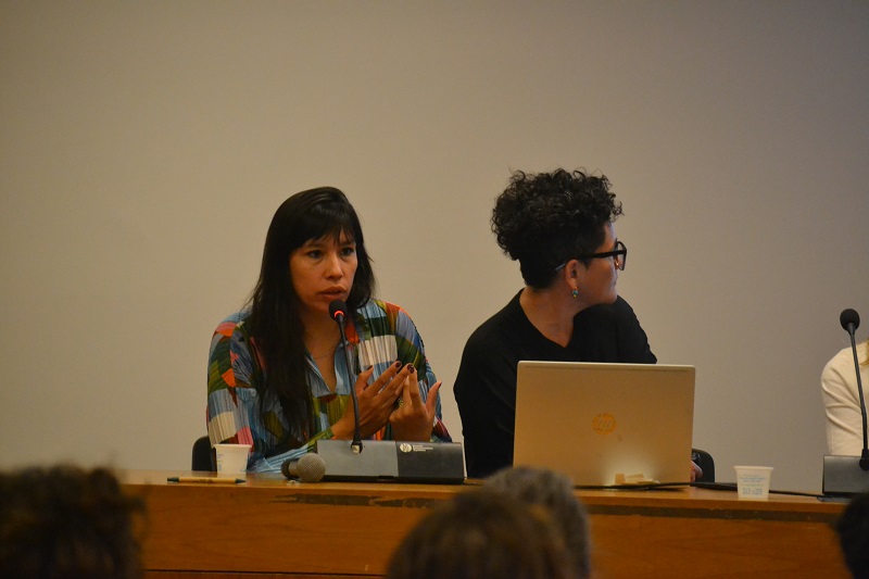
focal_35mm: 210
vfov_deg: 6.5
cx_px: 434
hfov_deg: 9.8
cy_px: 290
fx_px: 5068
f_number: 5
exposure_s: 1/125
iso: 3200
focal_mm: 140
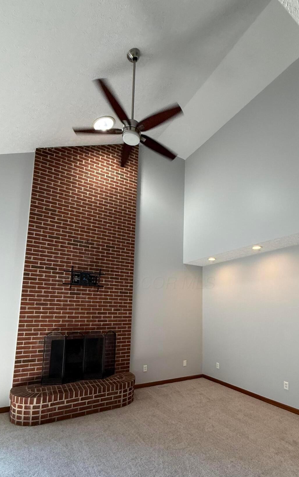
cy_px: 283
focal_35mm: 18
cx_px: 172
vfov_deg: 90.1
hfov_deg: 64.7
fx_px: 235
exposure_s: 1/120
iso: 250
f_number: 2.2
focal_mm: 2.22
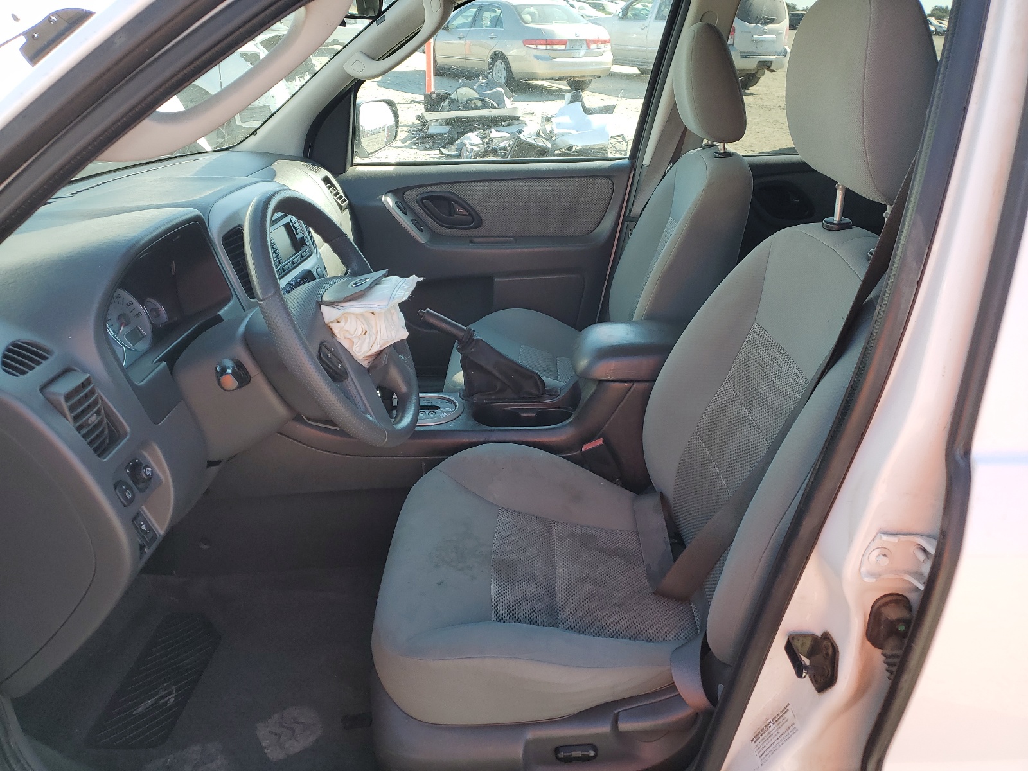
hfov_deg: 67.3
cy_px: 386
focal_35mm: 26
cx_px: 514
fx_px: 772
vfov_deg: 53.1
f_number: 1.5
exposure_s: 1/500
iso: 50
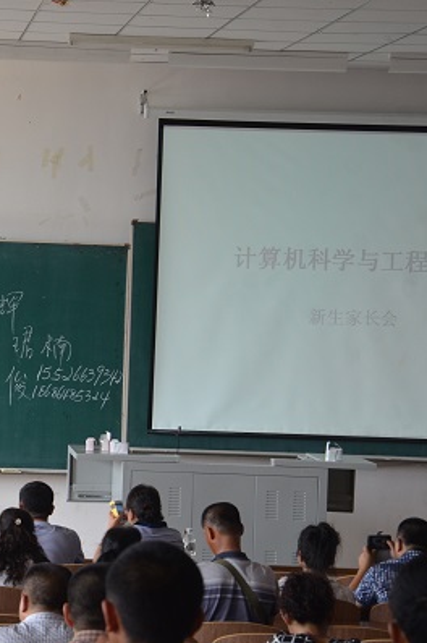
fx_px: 2103
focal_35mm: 118
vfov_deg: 17.4
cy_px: 321
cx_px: 45
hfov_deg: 11.5
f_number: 5.6
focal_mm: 52
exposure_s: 1/125
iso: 640
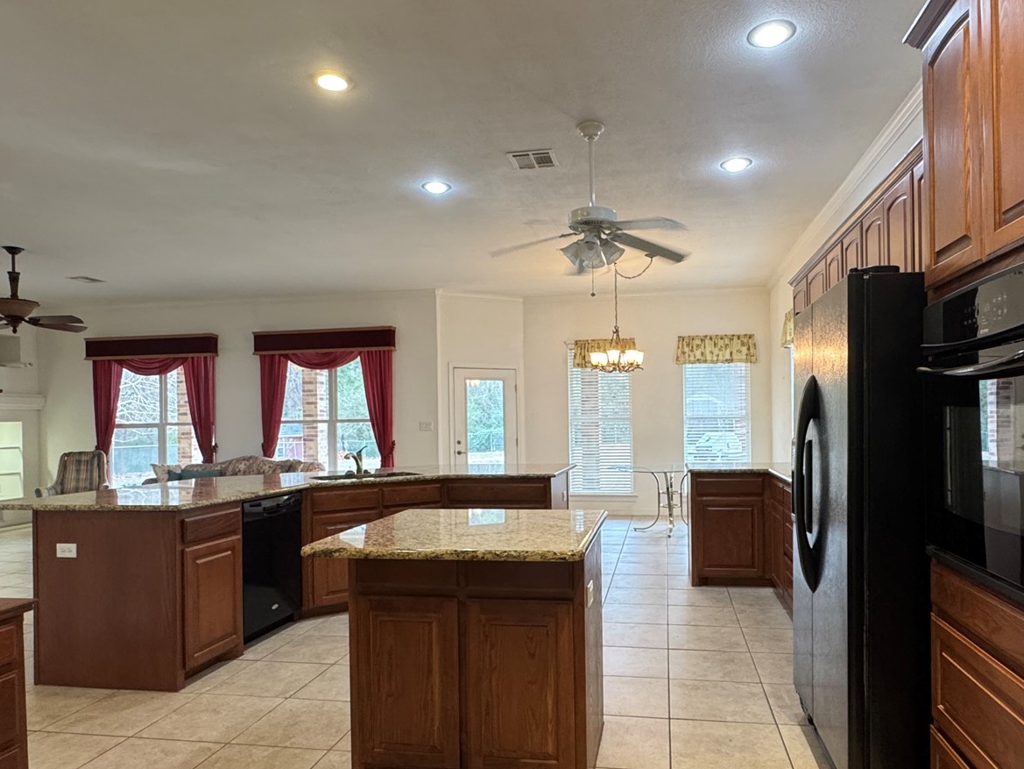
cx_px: 560
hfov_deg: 73.7
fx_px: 680
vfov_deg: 58.8
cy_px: 424
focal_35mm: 23
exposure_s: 1/60
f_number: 2.2
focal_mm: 2.22
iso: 250
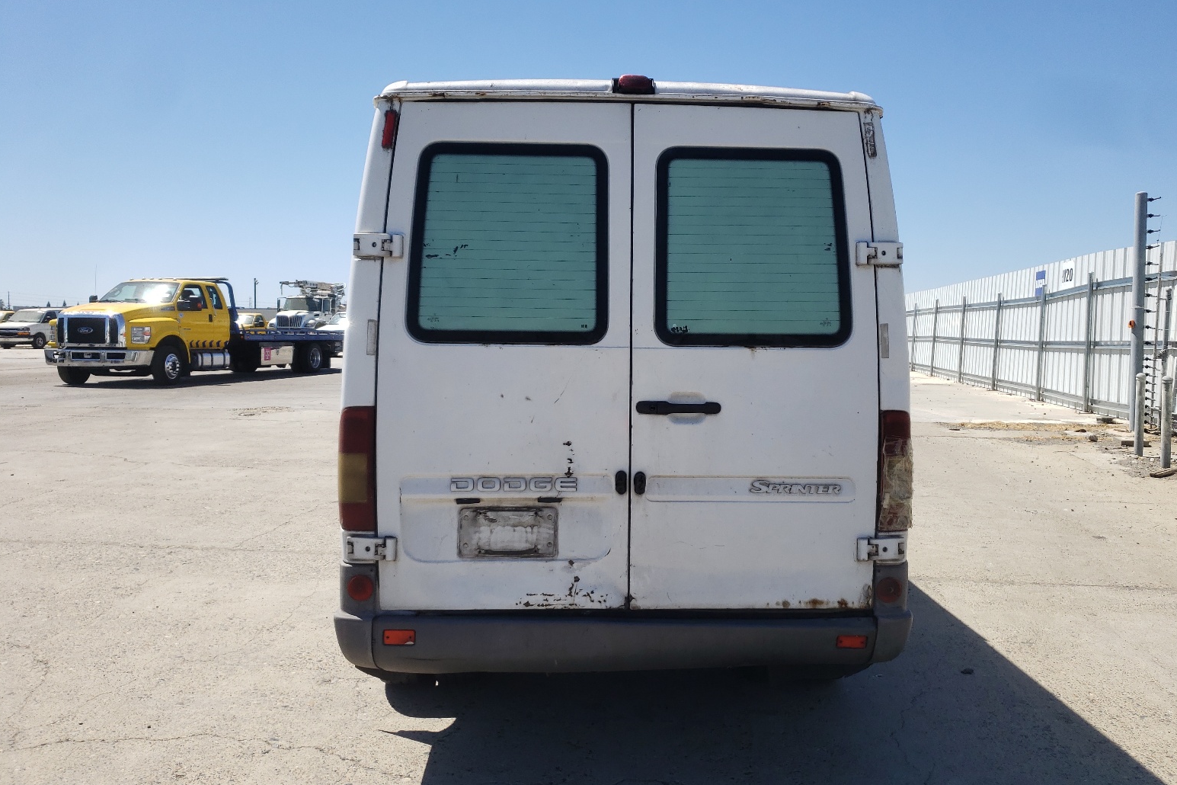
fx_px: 915
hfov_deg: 65.5
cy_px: 383
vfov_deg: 46.4
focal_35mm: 28
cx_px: 599
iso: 50
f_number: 1.5
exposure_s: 1/3333
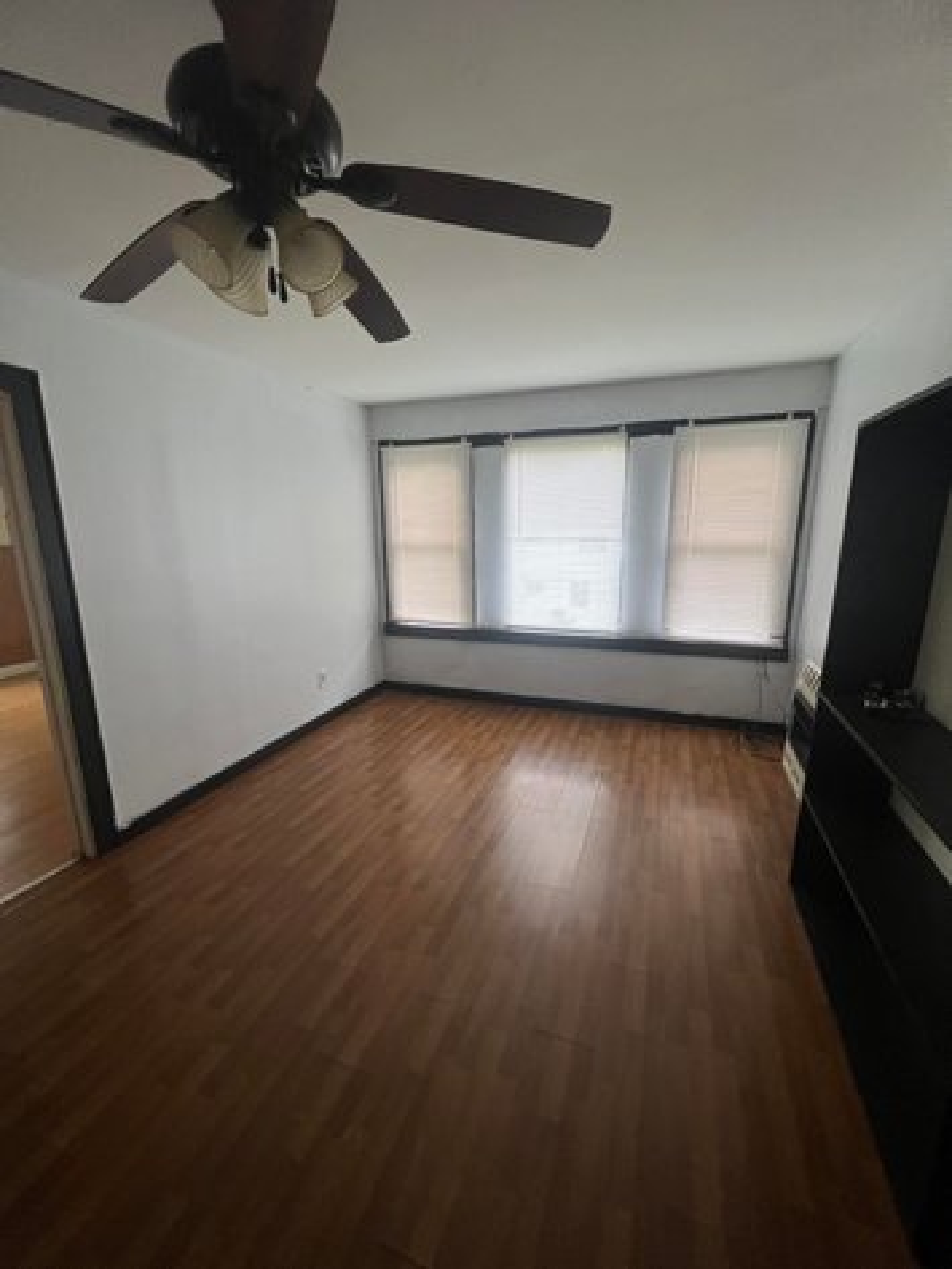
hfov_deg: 89.9
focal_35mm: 13
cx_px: 476
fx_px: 476
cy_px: 634
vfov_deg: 106.2
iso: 200
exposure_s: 1/99
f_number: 1.8
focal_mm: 1.57
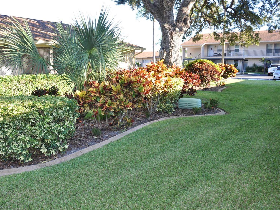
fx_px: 288
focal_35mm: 36
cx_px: 122
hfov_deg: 51.8
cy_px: 107
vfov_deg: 40.1
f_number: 4
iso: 200
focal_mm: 21
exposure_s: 1/200
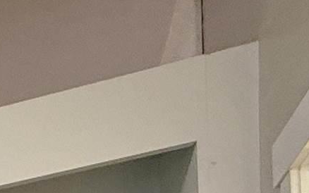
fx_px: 876
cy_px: 671
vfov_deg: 8.8
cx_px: -393
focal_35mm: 104
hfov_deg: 14.5
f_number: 2.2
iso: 250
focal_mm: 2.22
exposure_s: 1/120
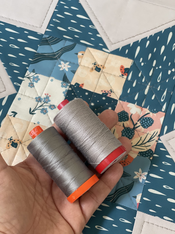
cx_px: 88
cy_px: 117
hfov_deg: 22.9
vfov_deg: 30.3
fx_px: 431
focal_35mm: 64
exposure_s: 1/66
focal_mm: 7.5
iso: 250
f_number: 2.2
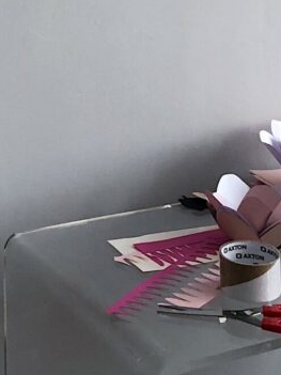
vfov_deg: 15.0
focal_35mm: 109
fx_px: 1180
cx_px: 27
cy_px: -350
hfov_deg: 13.5
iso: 40
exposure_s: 1/20
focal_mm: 4
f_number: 1.8
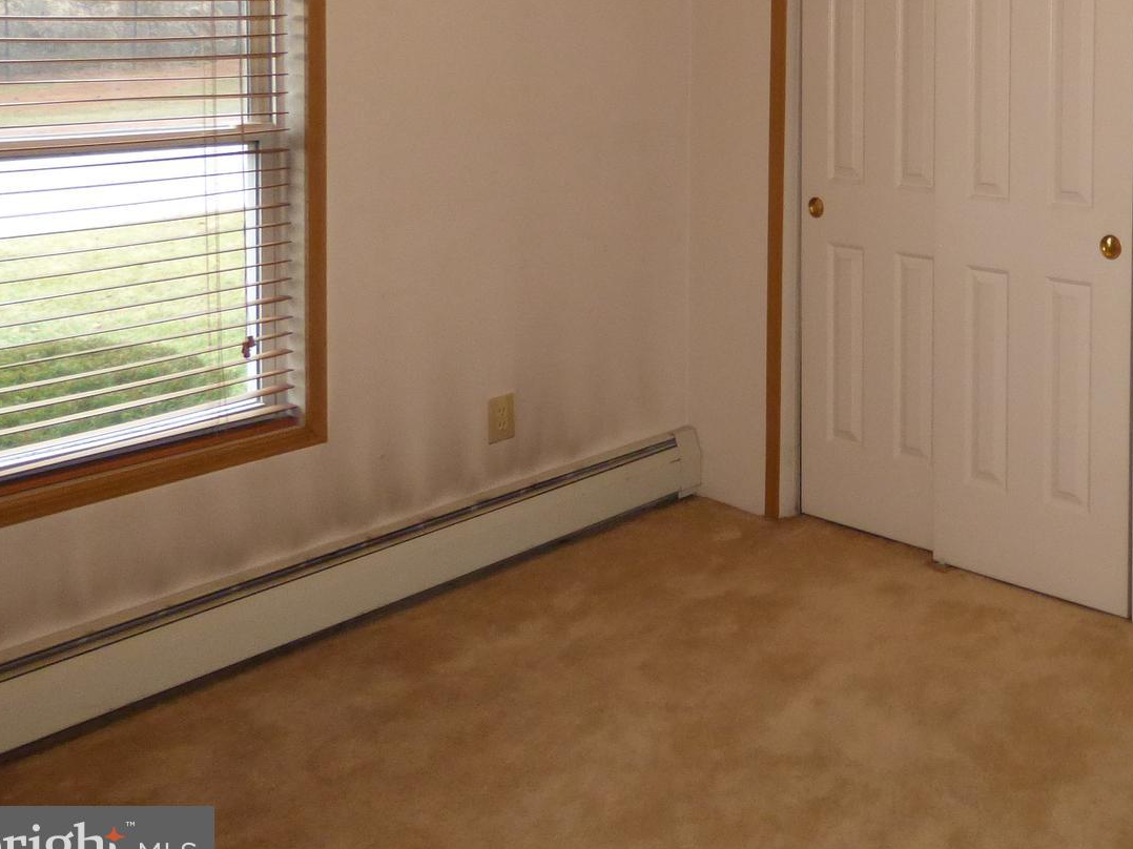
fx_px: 1243
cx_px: 1028
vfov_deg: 35.5
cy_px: 85
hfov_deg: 44.4
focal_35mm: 38
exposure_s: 1/60
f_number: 2.8
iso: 400
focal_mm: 3.58
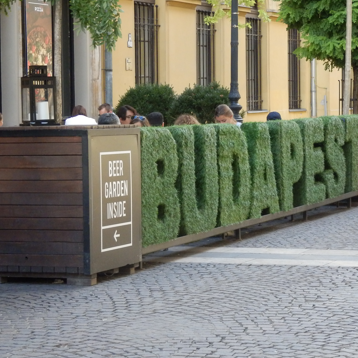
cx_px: 212
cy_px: 179
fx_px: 1346
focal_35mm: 115
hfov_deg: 15.1
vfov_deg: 15.2
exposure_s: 1/125
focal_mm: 17.3
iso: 640
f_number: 4.9
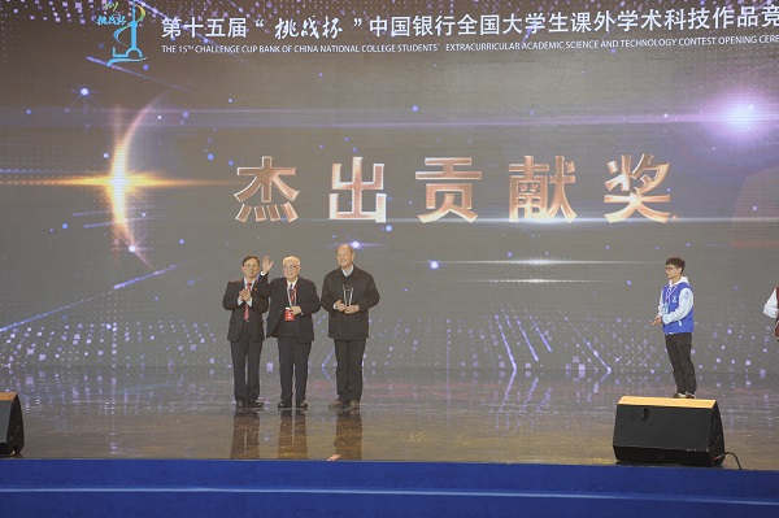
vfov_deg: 19.4
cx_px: 390
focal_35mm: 70
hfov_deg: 28.9
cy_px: 259
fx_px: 1513
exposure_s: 1/250
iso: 1250
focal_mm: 70
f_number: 4.5
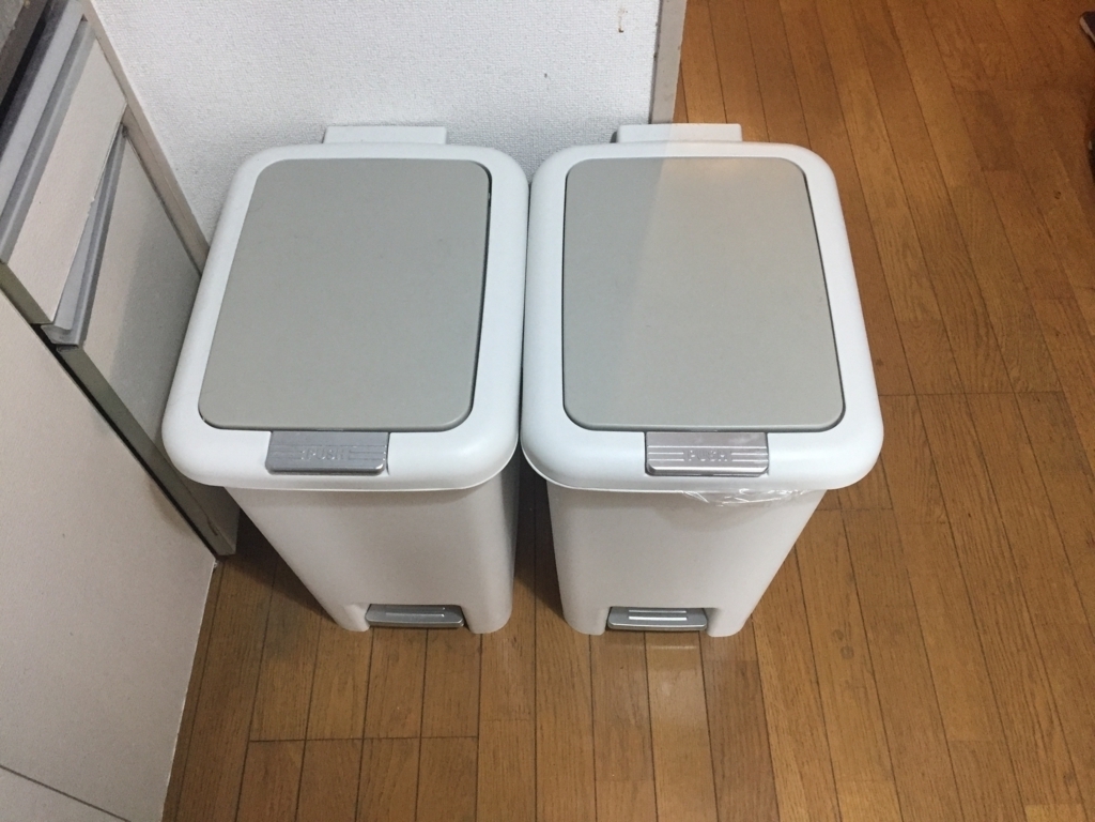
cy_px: 411
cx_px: 548
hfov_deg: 61.7
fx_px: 917
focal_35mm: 29
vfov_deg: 48.2
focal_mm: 4.15
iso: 160
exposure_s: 1/30
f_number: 2.2
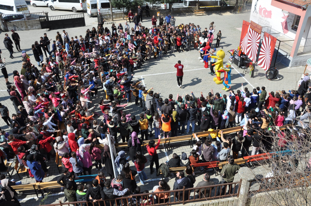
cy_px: 103
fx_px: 272
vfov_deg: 41.6
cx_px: 156
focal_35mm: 32
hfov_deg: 59.6
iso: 640
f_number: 11
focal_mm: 21
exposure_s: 1/500
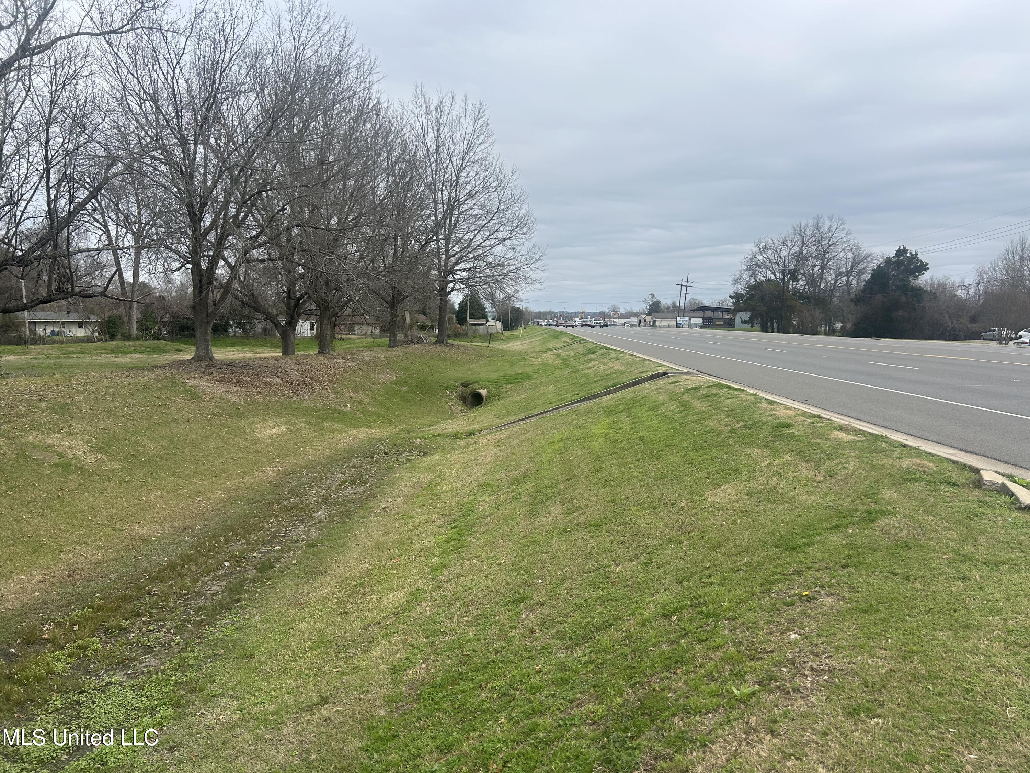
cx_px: 515
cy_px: 386
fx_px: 774
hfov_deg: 67.3
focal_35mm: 26
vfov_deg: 53.1
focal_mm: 5.7
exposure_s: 1/3460
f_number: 1.5
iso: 50
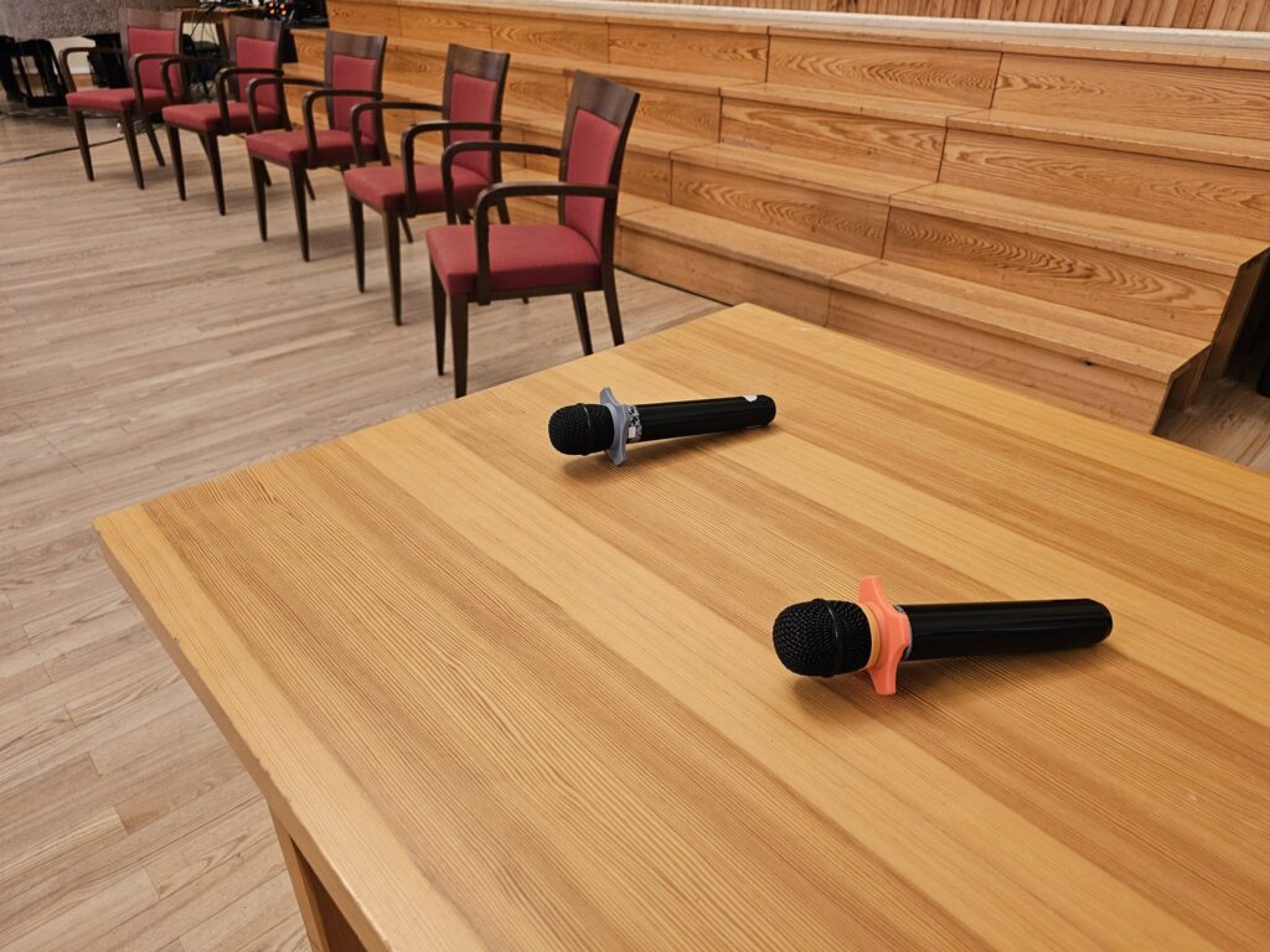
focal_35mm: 23
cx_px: 635
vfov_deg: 58.9
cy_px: 476
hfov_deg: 73.9
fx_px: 844
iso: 640
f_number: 1.7
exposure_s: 1/100
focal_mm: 6.3
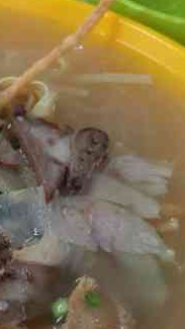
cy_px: 206
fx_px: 845
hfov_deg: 12.0
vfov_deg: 21.9
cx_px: -72
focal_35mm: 97
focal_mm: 4.73
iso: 500
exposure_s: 1/25
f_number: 2.2
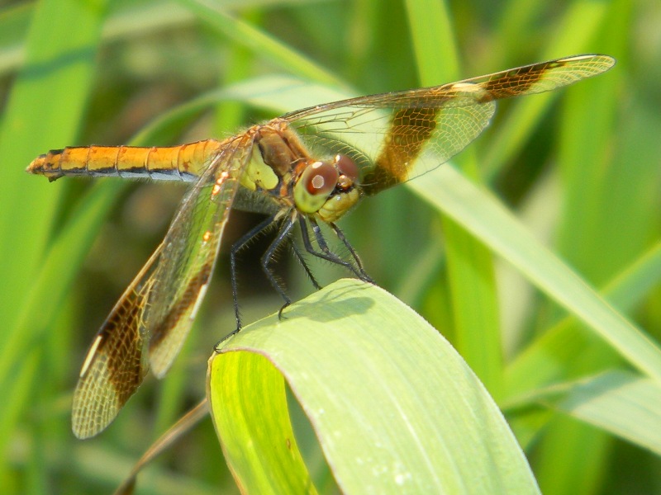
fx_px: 2826
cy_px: 248
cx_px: 330
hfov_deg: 13.3
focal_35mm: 148
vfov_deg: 10.0
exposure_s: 1/305
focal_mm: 26.8
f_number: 5
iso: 80
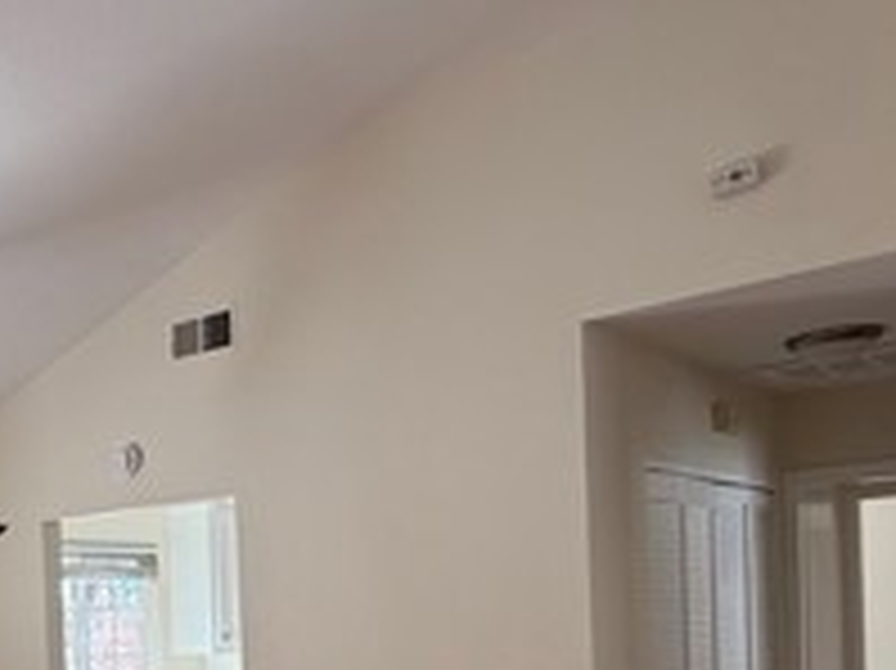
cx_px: 54
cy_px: 648
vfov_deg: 30.2
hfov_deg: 38.5
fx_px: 1164
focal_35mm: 45
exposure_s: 1/99
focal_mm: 2.22
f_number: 2.2
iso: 80
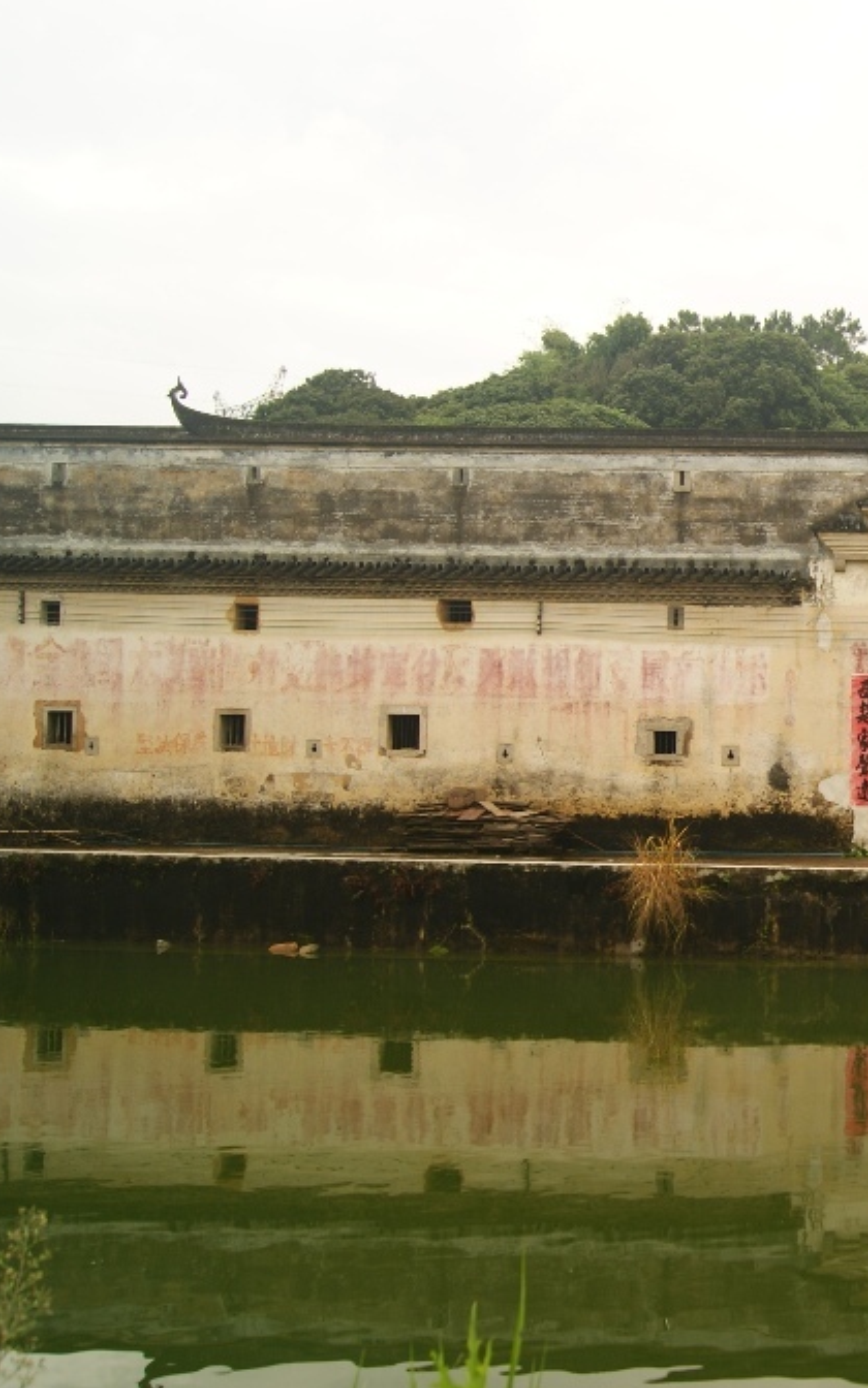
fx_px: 1590
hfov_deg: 27.5
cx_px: 994
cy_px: 691
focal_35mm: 42
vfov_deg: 47.2
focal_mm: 18
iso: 100
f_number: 4.5
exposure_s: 1/80
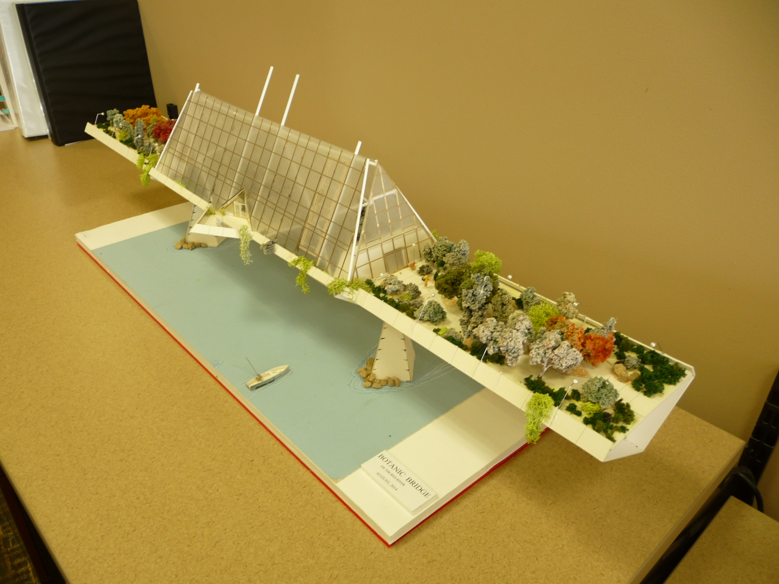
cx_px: 390
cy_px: 292
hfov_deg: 63.4
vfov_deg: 49.7
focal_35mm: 28
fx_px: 630
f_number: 3.3
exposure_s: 1/10
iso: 100
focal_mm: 4.7
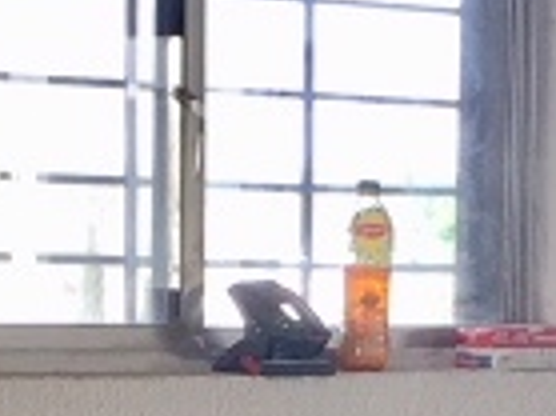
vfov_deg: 6.8
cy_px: 728
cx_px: 324
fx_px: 3434
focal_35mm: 214
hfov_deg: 9.3
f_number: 2.2
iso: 50
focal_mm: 4.15
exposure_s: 1/120
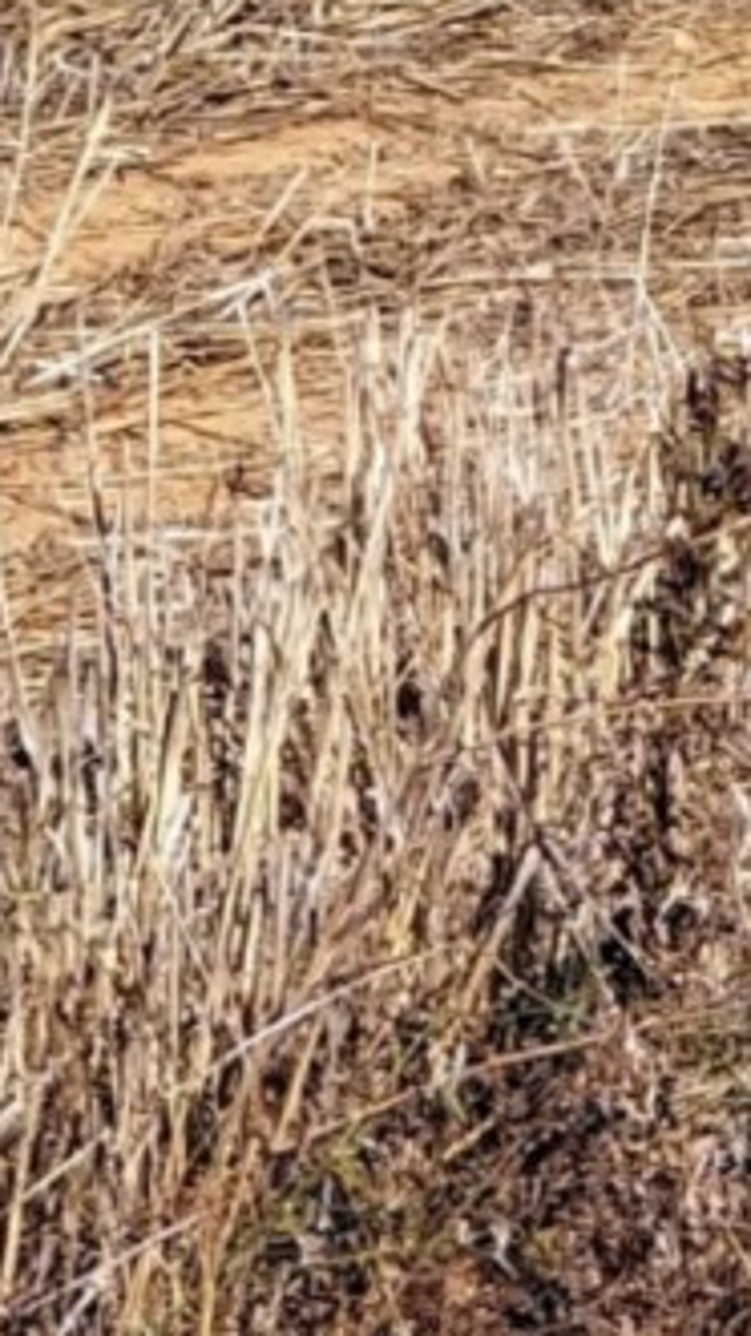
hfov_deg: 3.5
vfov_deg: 6.2
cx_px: 957
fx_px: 12223
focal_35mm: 345
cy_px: -815
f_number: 2.4
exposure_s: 1/1340
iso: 25
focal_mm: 6
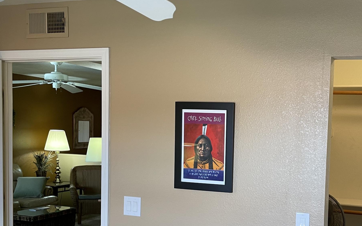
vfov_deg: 27.7
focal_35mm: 46
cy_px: 163
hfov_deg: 42.7
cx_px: 253
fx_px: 454
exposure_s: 1/60
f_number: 1.6
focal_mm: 4.2
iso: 80
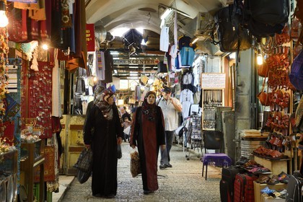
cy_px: 101
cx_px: 152
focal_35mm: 62
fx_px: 522
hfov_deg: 32.4
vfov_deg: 21.9
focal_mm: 62
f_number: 5.6
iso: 800
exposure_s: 1/50
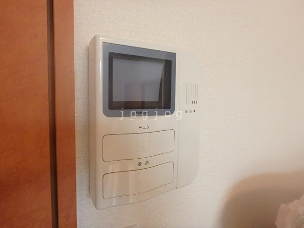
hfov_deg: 79.0
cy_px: 114
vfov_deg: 63.4
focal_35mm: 21
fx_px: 184
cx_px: 152
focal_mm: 3.7
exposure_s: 1/25
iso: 800
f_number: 3.5
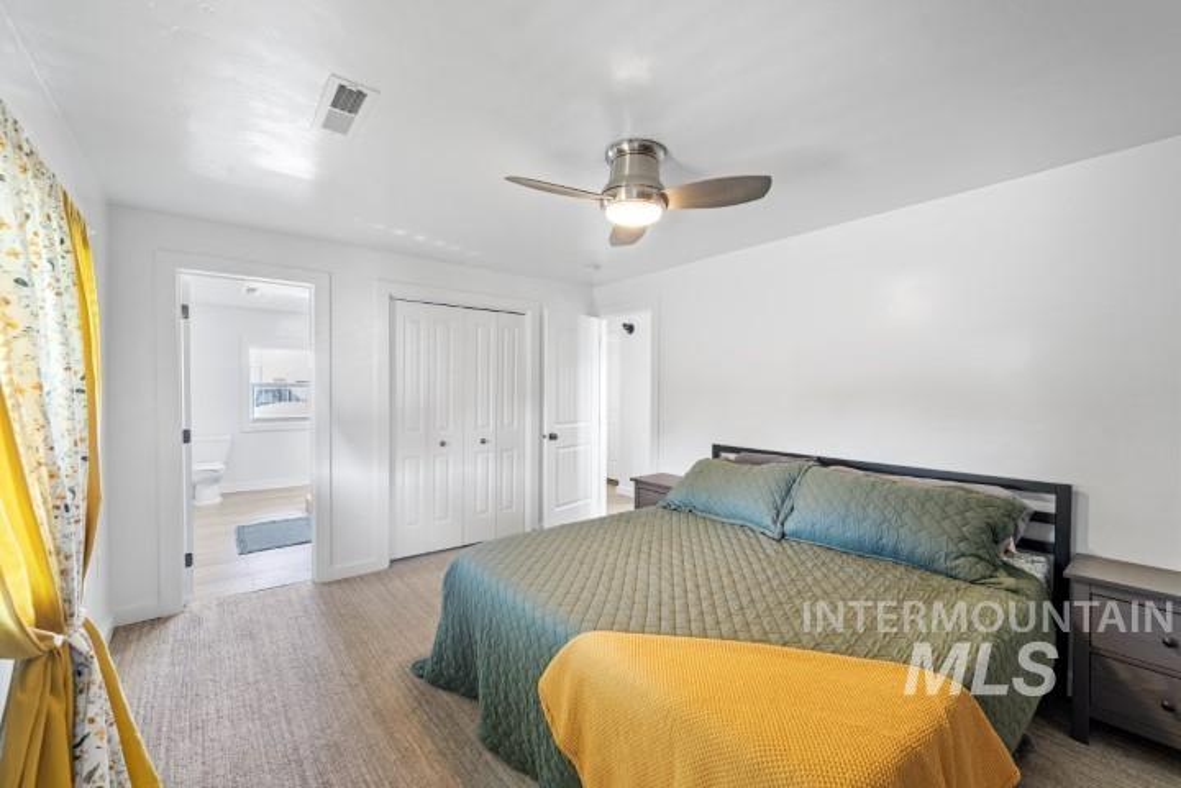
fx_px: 459
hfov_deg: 104.3
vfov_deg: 81.2
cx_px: 590
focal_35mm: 14
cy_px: 394
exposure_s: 1
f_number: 4
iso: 125
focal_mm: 14
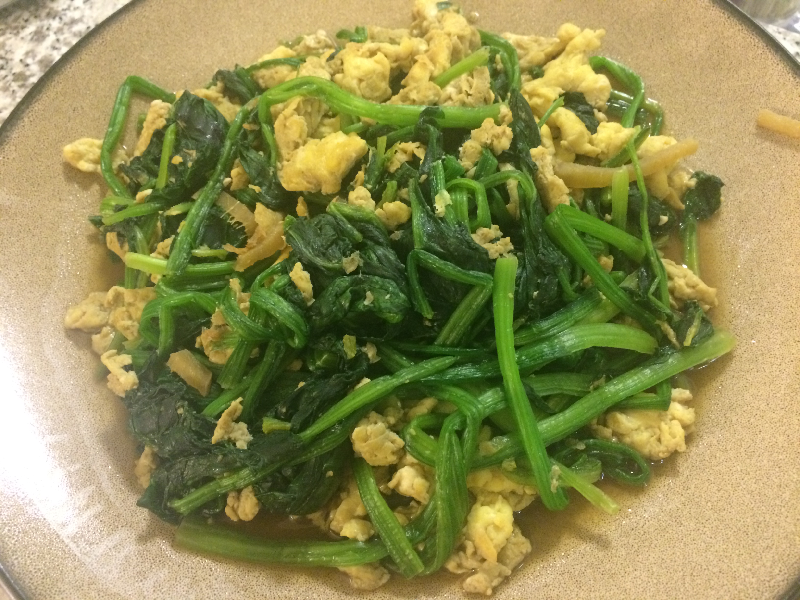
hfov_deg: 61.7
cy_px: 300
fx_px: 670
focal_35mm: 29
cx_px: 400
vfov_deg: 48.2
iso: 400
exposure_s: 1/15
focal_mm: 4.15
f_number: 2.2
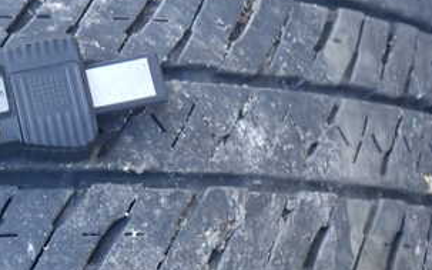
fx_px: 741
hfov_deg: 30.5
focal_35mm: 63
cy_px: 266
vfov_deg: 20.0
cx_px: 14
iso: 500
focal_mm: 5.4
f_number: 2.3
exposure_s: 1/125
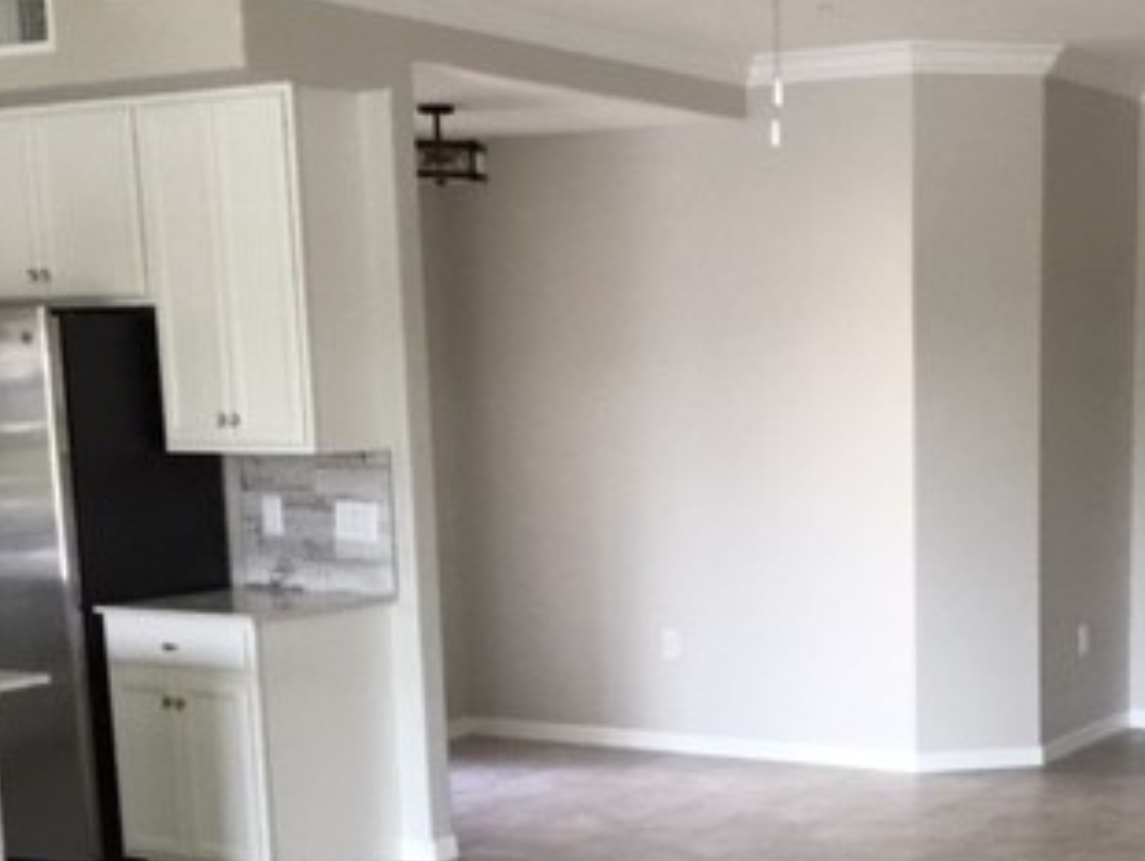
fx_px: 2119
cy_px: 794
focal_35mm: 64
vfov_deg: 22.3
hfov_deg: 29.9
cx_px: 816
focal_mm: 3.3
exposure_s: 1/30
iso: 80
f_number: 2.4
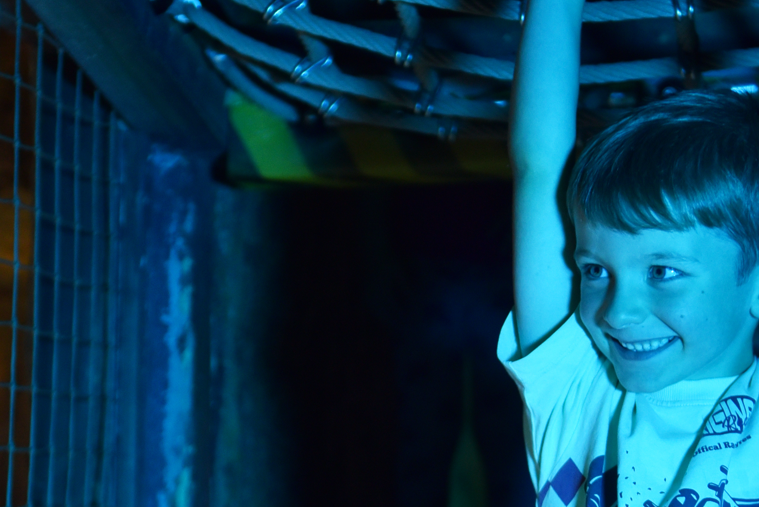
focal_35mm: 109
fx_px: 2299
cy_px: 447
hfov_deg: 18.7
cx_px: 317
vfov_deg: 12.5
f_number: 2.8
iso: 640
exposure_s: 1/60
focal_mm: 44
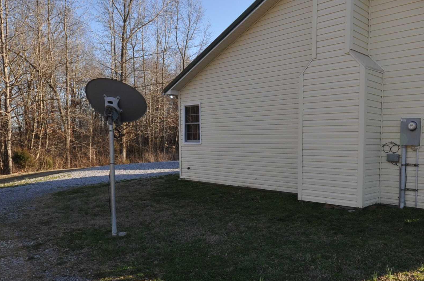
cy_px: 171
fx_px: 341
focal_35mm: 29
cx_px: 287
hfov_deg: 61.9
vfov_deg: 44.6
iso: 200
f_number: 9
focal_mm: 10
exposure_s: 1/200
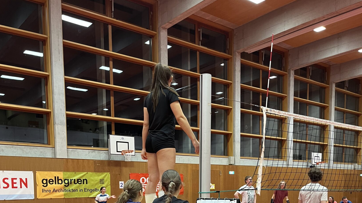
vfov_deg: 28.7
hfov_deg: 52.8
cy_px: 214
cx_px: 180
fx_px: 365
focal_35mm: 38
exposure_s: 1/50
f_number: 1.6
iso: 200
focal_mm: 5.1
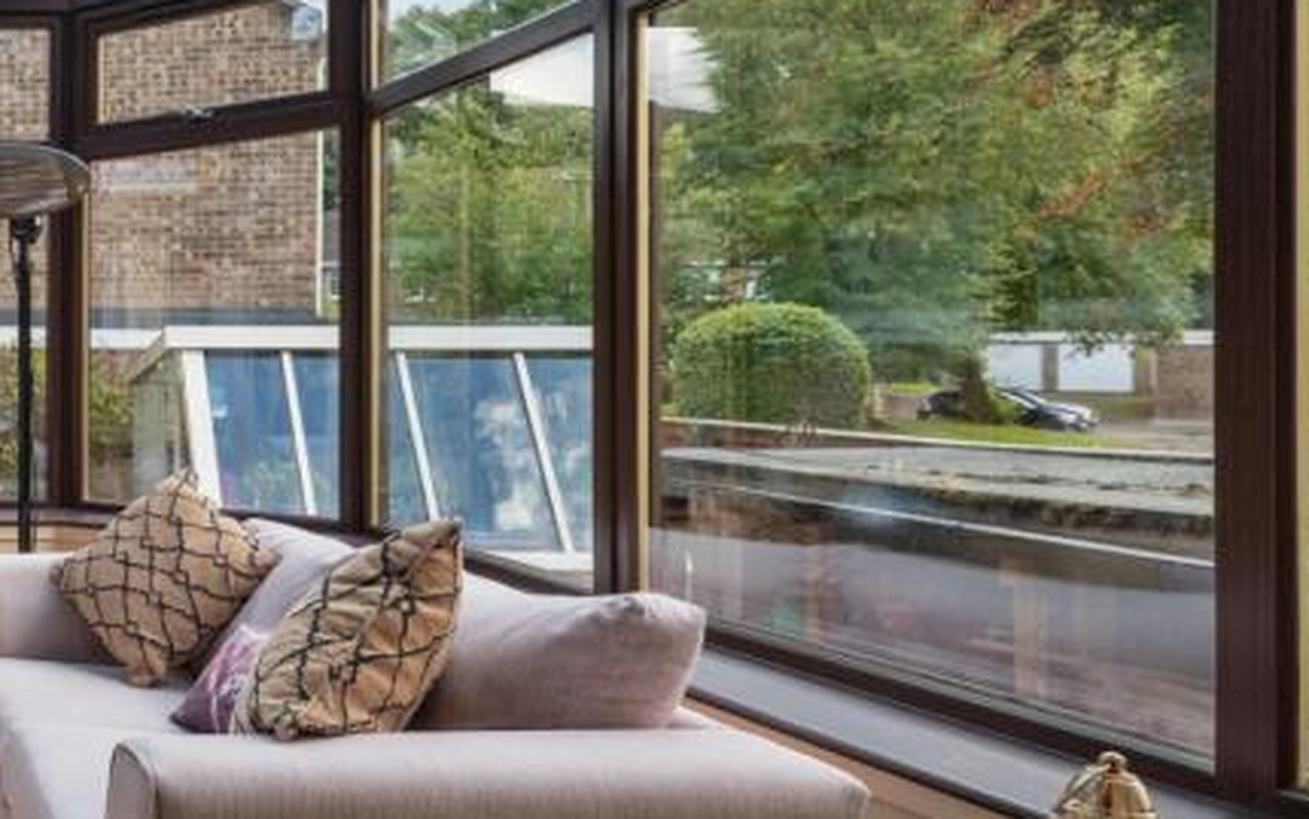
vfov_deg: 37.3
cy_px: 416
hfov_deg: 41.1
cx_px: -228
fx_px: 1213
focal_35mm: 34
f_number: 8
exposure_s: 1/200
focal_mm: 14
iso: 640
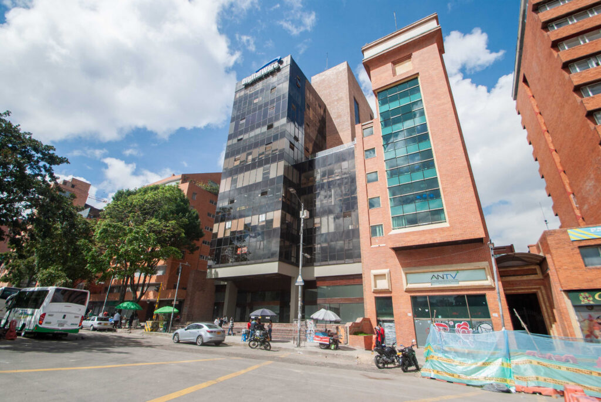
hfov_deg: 100.3
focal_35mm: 15
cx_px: 300
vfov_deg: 77.5
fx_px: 251
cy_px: 201
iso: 100
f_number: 8
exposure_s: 1/800
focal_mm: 10
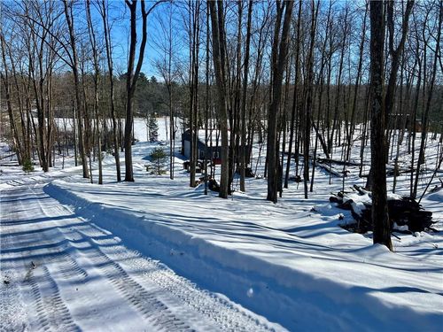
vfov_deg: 53.1
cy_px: 166
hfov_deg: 67.3
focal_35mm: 26
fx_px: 333
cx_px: 222
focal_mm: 5.7
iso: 50
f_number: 1.5
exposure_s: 1/6211
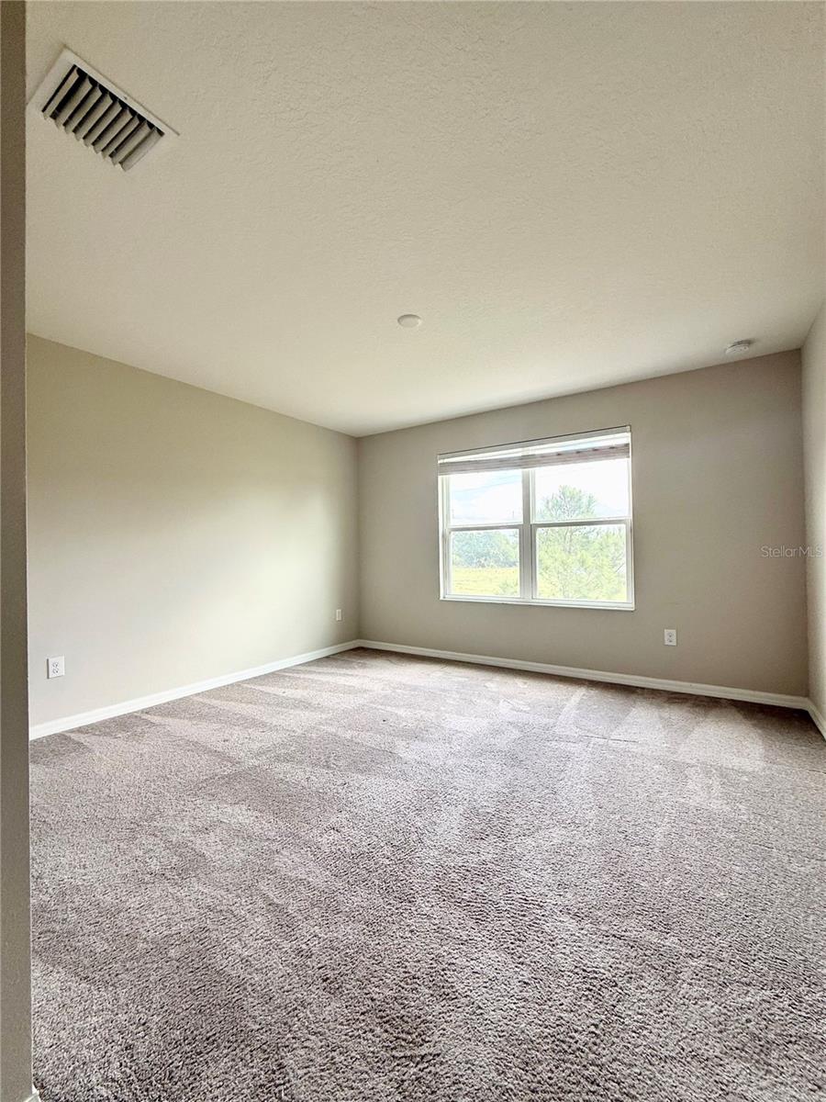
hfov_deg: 85.7
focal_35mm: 14
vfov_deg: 102.1
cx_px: 413
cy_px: 551
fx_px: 445
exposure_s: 1/121
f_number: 2.2
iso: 64
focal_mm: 2.22
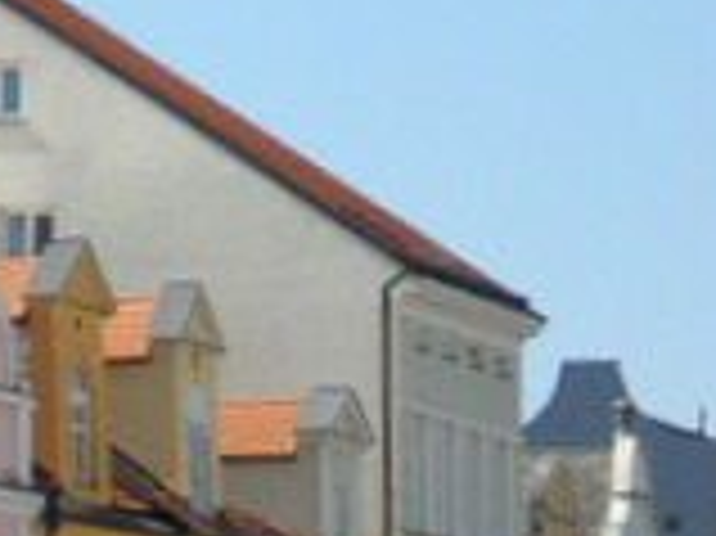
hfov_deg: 4.5
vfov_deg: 3.4
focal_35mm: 436
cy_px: 239
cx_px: -567
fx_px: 9011
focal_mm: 19.6
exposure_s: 1/320
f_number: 5.9
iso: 80
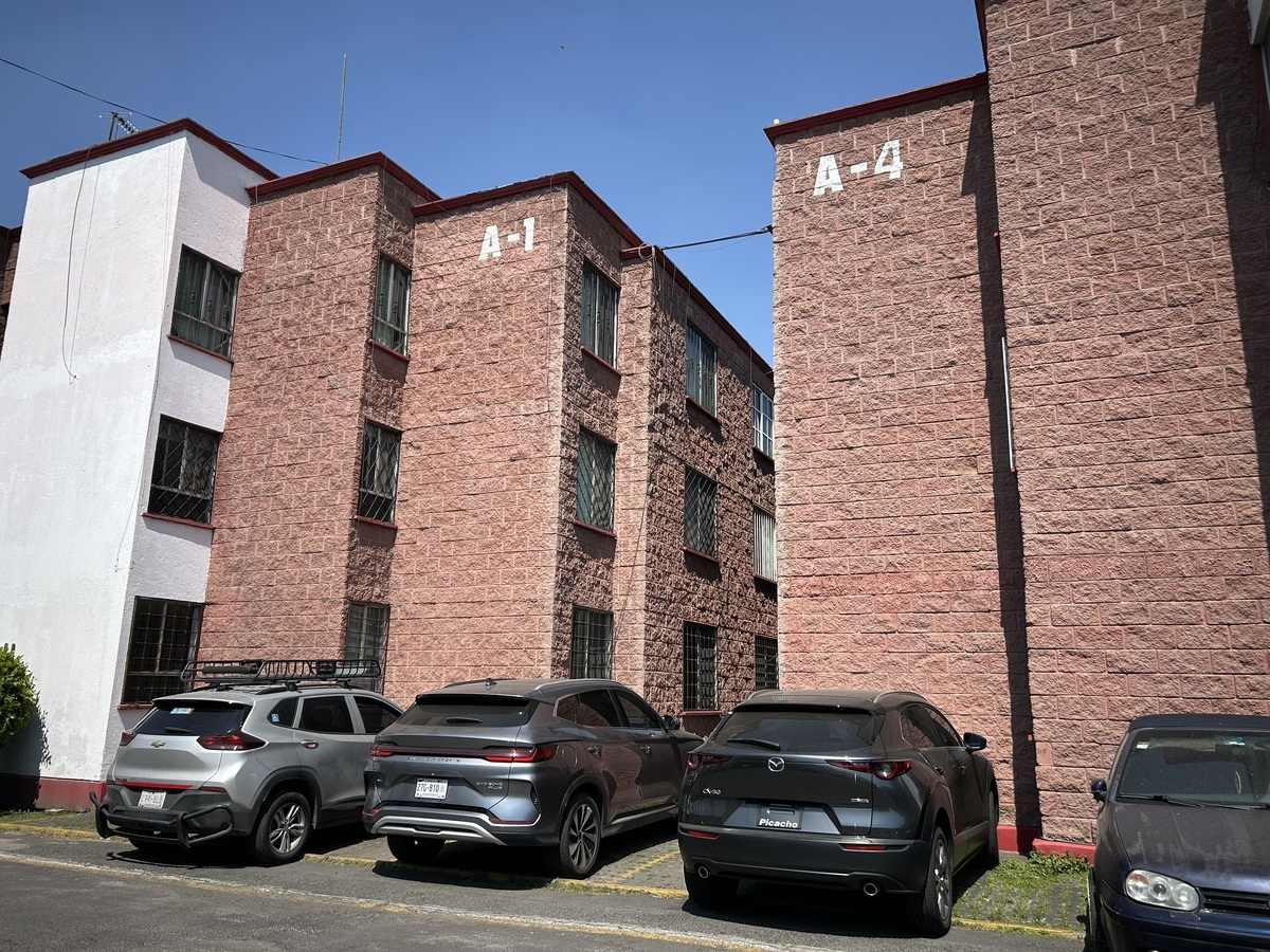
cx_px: 635
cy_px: 476
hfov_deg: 67.3
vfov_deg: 53.1
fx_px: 954
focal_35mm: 26
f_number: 1.5
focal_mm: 5.7
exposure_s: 1/3257
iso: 50
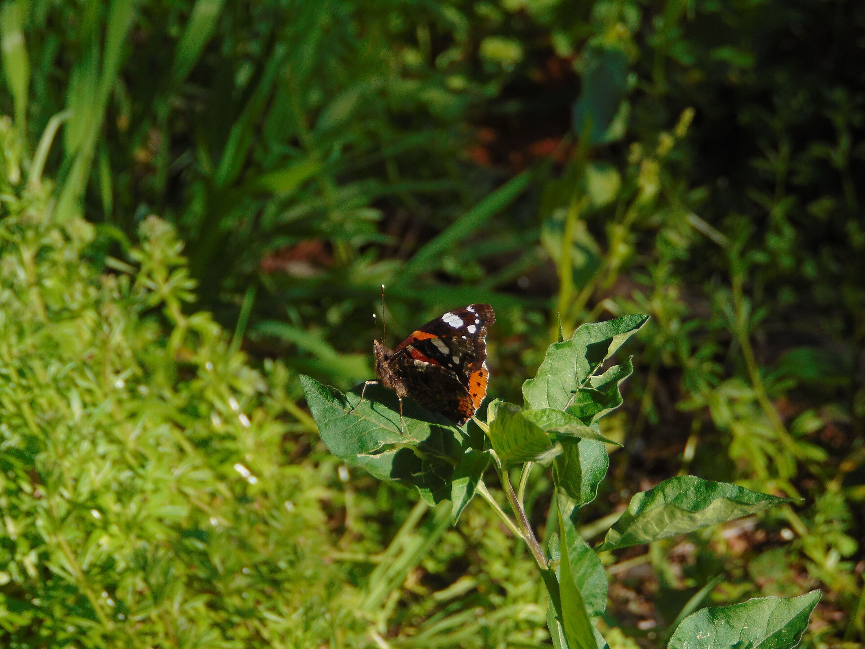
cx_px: 432
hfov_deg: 7.9
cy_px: 324
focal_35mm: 250
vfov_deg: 5.9
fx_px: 6247
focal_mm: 44.9
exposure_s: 1/400
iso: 80
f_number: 4.1
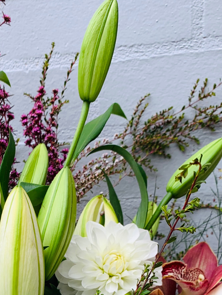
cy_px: 303
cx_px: 39
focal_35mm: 59
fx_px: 504
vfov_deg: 30.2
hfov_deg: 24.4
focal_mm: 4.25
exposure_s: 1/238
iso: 25
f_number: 1.8
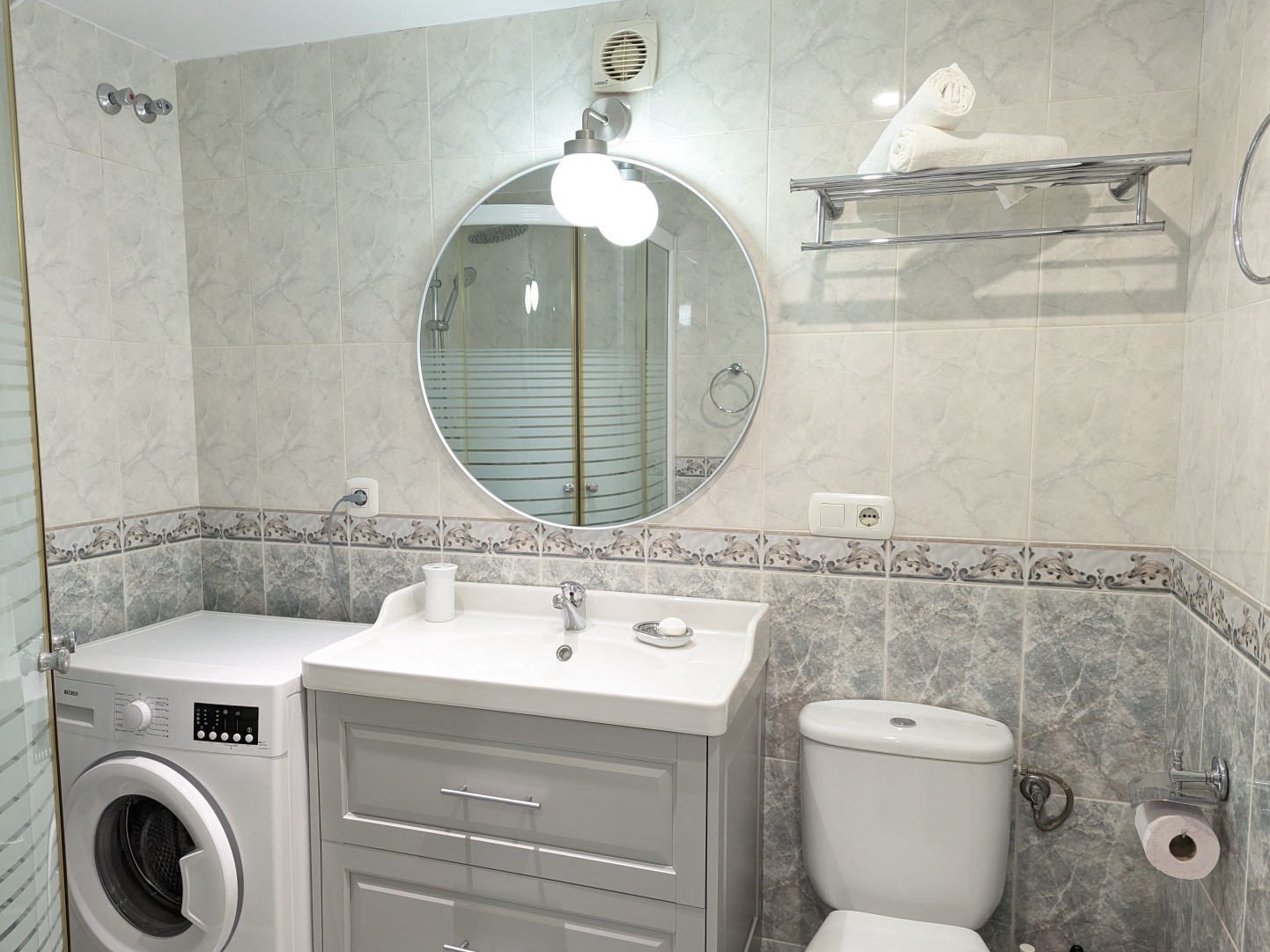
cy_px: 477
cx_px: 617
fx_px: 917
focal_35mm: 25
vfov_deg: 54.9
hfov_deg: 69.4
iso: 441
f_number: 1.85
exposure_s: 1/100
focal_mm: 6.81
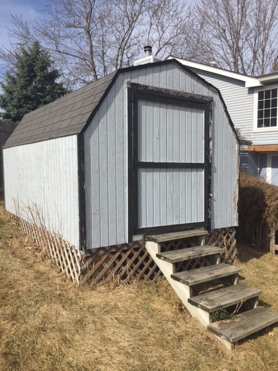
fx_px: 311
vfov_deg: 61.7
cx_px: 139
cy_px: 186
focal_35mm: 29
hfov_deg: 48.2
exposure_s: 1/3049
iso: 32
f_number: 2.2
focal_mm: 4.15
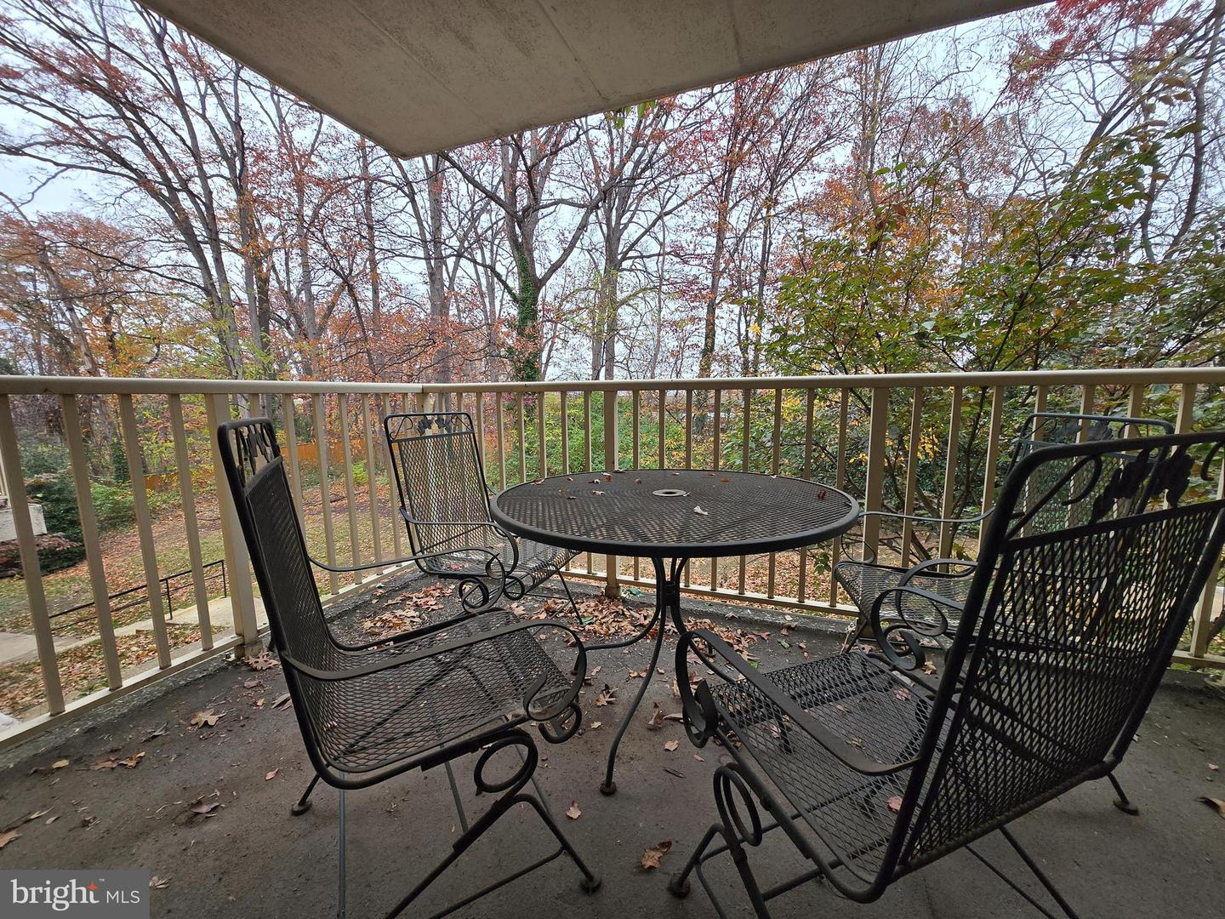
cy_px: 460
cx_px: 612
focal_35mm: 13
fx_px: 460
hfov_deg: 106.2
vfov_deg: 89.9
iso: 25
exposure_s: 1/152
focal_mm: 1.7
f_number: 2.2
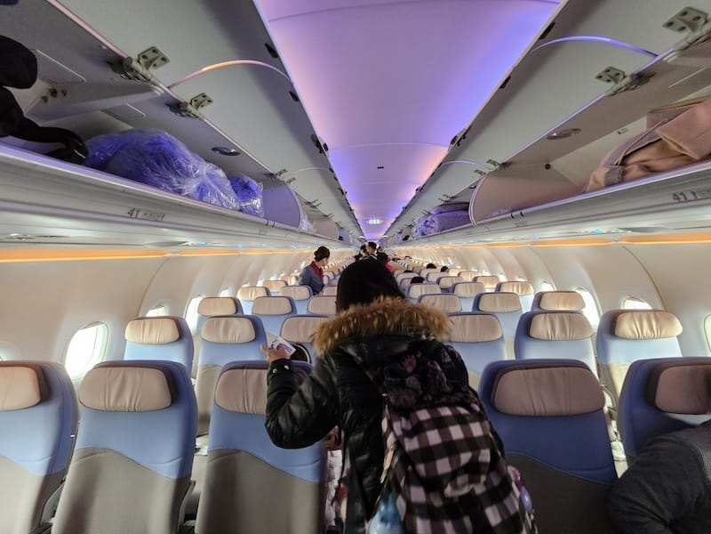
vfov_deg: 89.9
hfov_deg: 106.2
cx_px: 356
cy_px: 267
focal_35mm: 13
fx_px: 267
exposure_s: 1/31
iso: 400
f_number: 2.2
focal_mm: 2.2
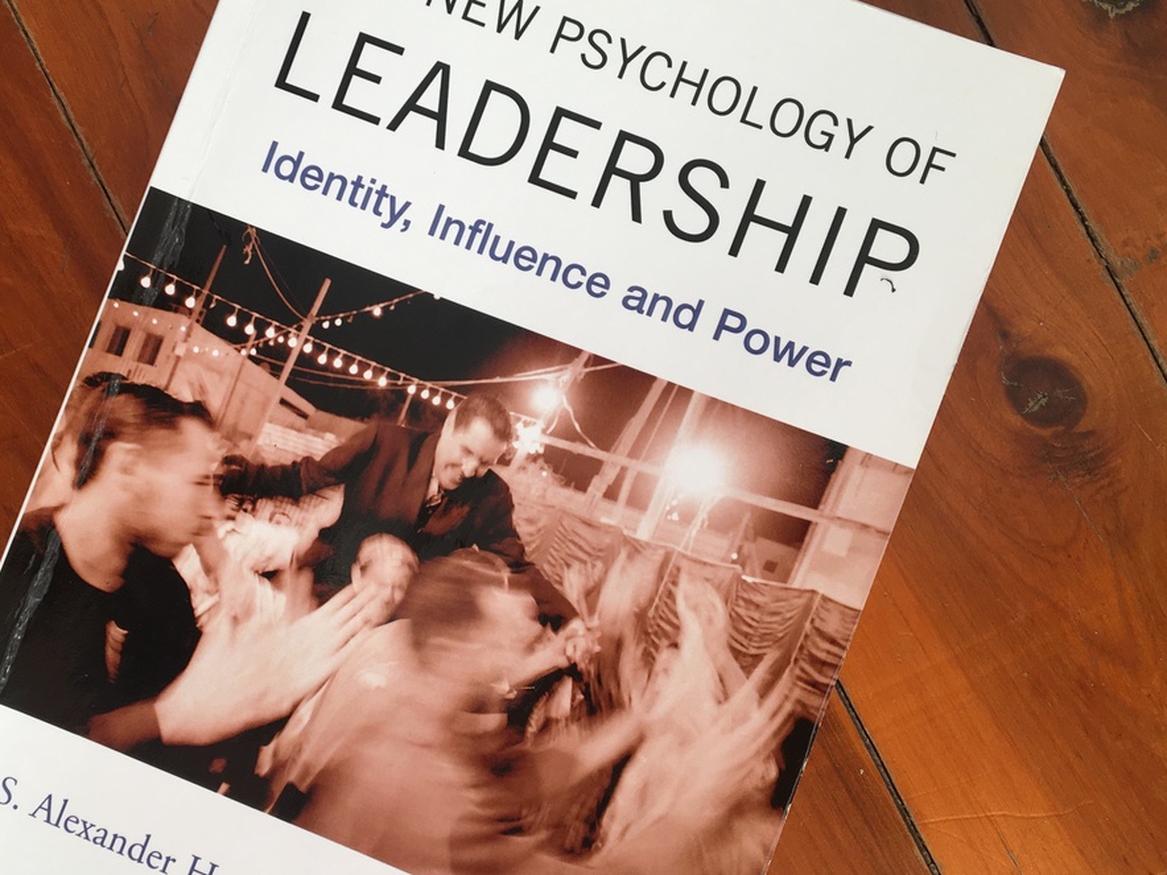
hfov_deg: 44.3
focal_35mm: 42
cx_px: 418
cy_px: 484
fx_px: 1416
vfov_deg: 34.3
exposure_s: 1/50
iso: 32
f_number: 2.2
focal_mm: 4.15
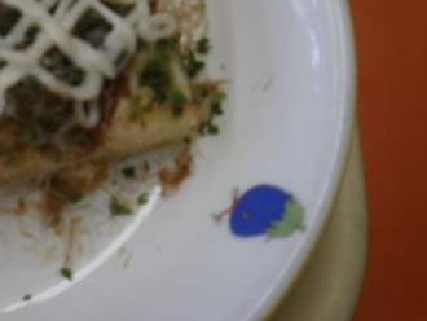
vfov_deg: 23.0
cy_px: 72
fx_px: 778
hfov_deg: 28.9
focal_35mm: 63
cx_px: 10
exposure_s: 1/80
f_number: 2.6
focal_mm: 4.65
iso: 100
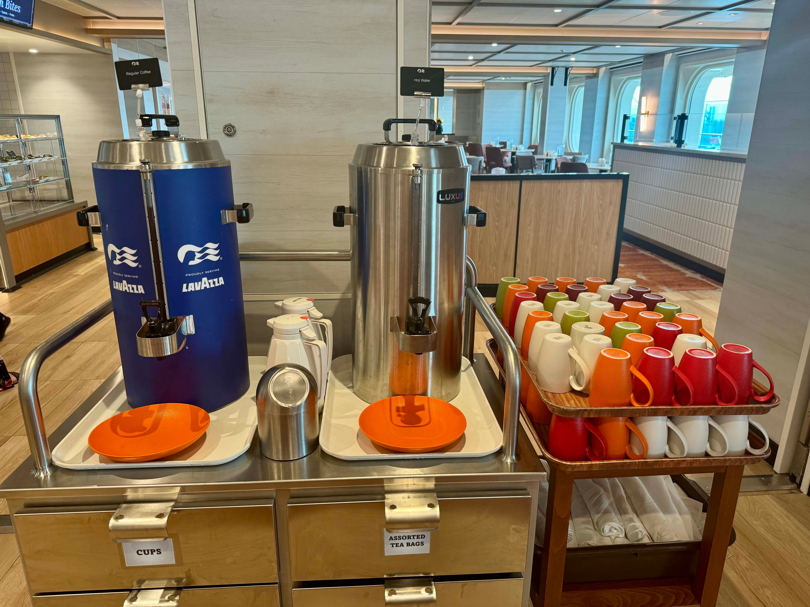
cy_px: 304
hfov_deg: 71.6
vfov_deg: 56.8
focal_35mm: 24
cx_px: 405
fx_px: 562
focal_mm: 6.76
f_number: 1.78
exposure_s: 1/61
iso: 200
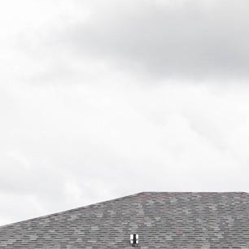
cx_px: 195
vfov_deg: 15.1
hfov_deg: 15.6
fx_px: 903
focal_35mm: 111
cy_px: 312
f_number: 2.8
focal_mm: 12.29
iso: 160
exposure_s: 1/1000
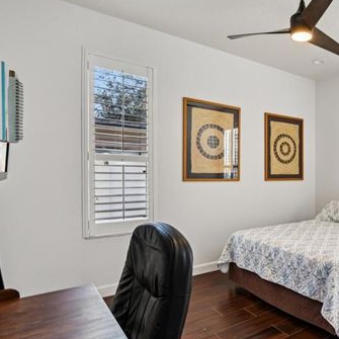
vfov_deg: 62.9
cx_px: 277
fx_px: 277
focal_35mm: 25
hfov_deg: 57.6
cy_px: 181
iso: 400
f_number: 8
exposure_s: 1/30
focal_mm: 14
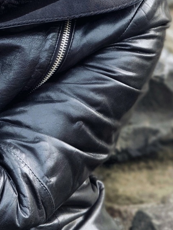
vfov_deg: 10.5
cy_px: -56
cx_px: -17
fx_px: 1226
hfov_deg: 8.0
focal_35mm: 184
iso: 32
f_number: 2.4
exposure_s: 1/30
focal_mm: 6
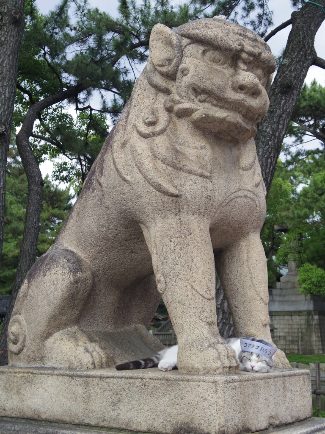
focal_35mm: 47
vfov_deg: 40.4
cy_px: 217
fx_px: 588
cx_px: 162
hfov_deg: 30.9
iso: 160
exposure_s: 1/60
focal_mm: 8.5
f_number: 3.5
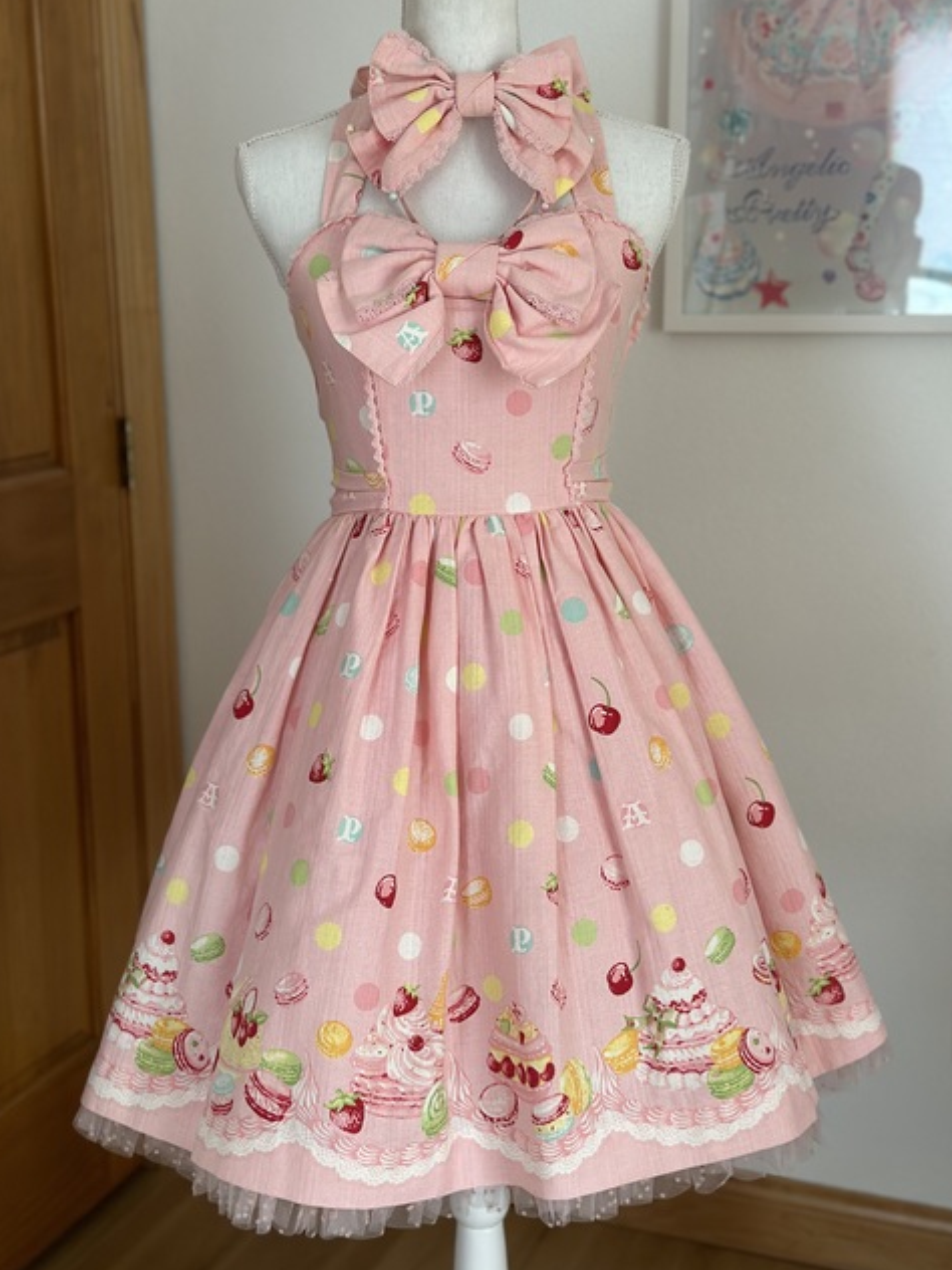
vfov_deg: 38.9
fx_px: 1797
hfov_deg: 29.7
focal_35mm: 49
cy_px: 640
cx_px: 472
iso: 200
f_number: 1.78
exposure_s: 1/60
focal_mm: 6.86
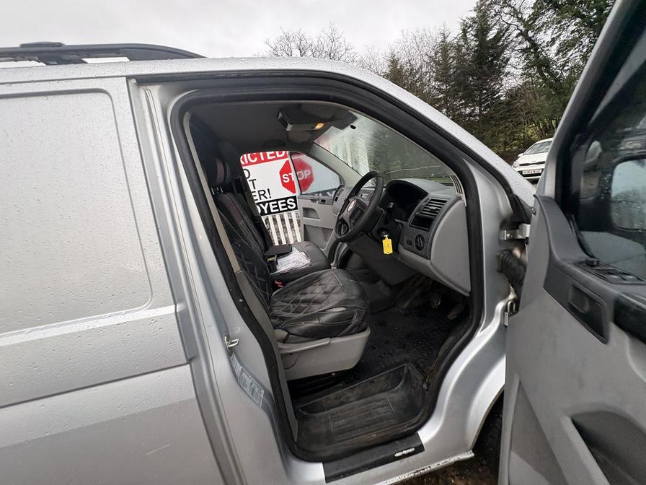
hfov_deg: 102.1
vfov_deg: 85.7
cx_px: 323
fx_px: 261
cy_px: 242
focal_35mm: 14
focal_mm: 2.22
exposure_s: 1/99
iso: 160
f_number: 2.2
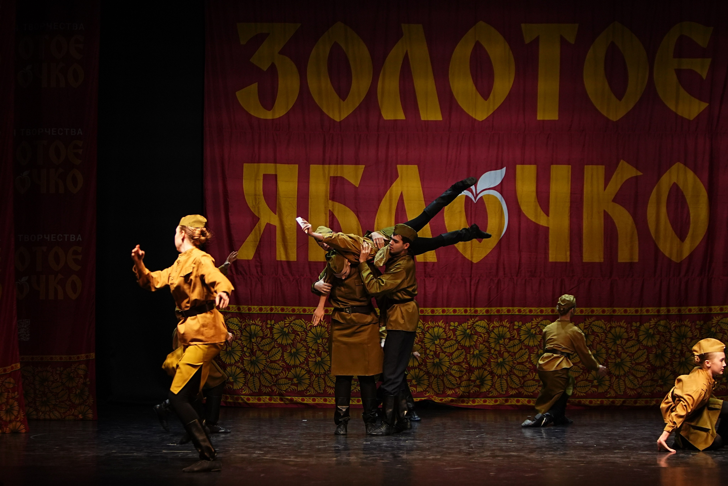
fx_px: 2123
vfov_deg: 13.0
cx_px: 364
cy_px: 243
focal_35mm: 105
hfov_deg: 19.5
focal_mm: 70
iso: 1600
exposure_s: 1/400
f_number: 2.8
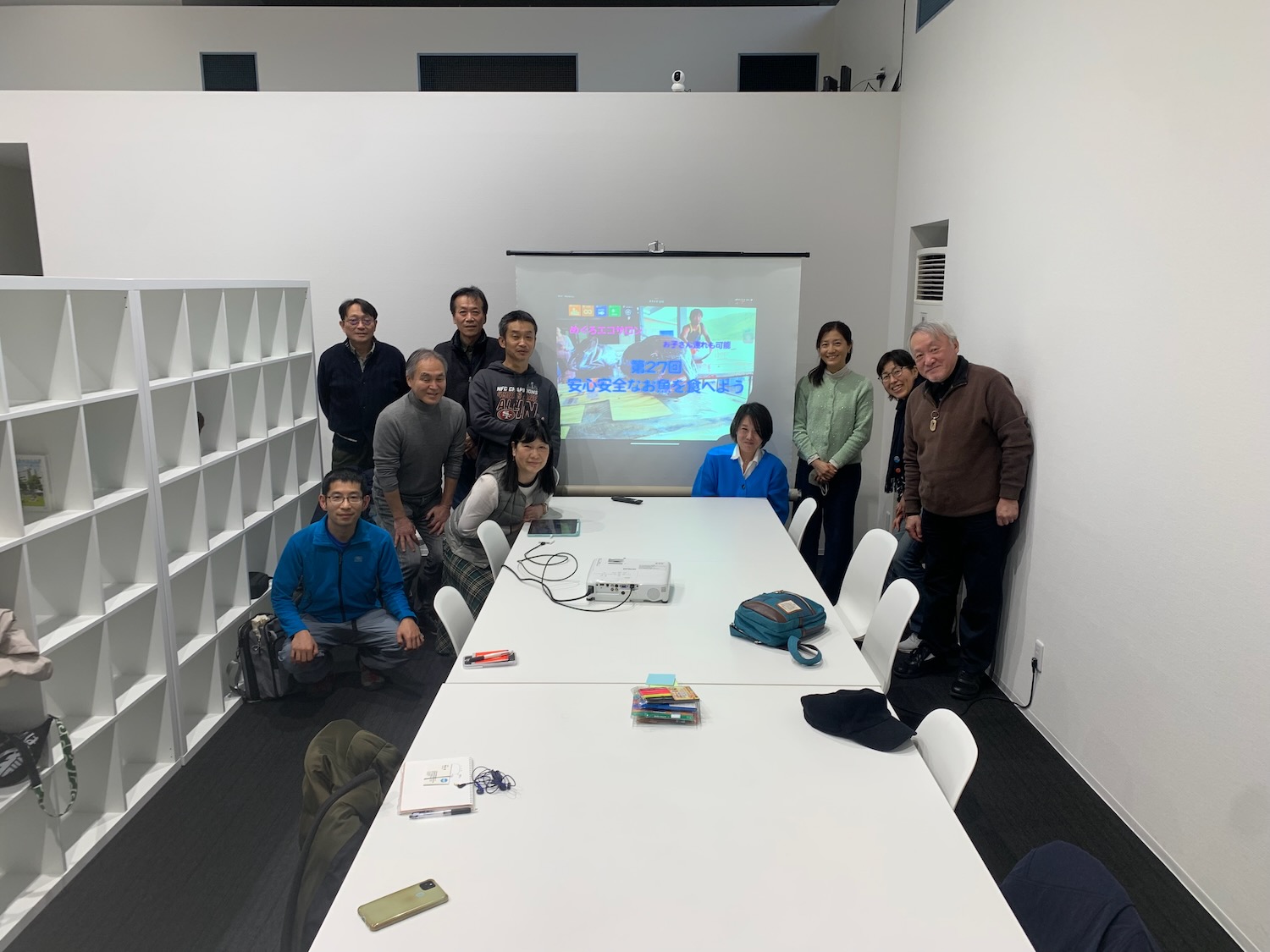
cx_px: 635
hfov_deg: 67.3
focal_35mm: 26
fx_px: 954
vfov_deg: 53.1
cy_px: 476
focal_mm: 4.25
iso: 40
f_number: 1.8
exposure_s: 1/100
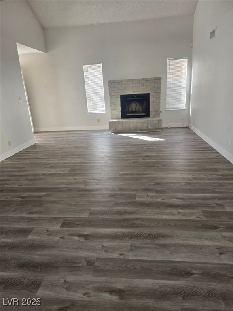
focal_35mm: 23
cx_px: 116
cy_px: 156
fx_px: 206
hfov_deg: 58.9
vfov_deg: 73.9
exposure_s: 1/180
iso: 80
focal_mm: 6.3
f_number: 1.7
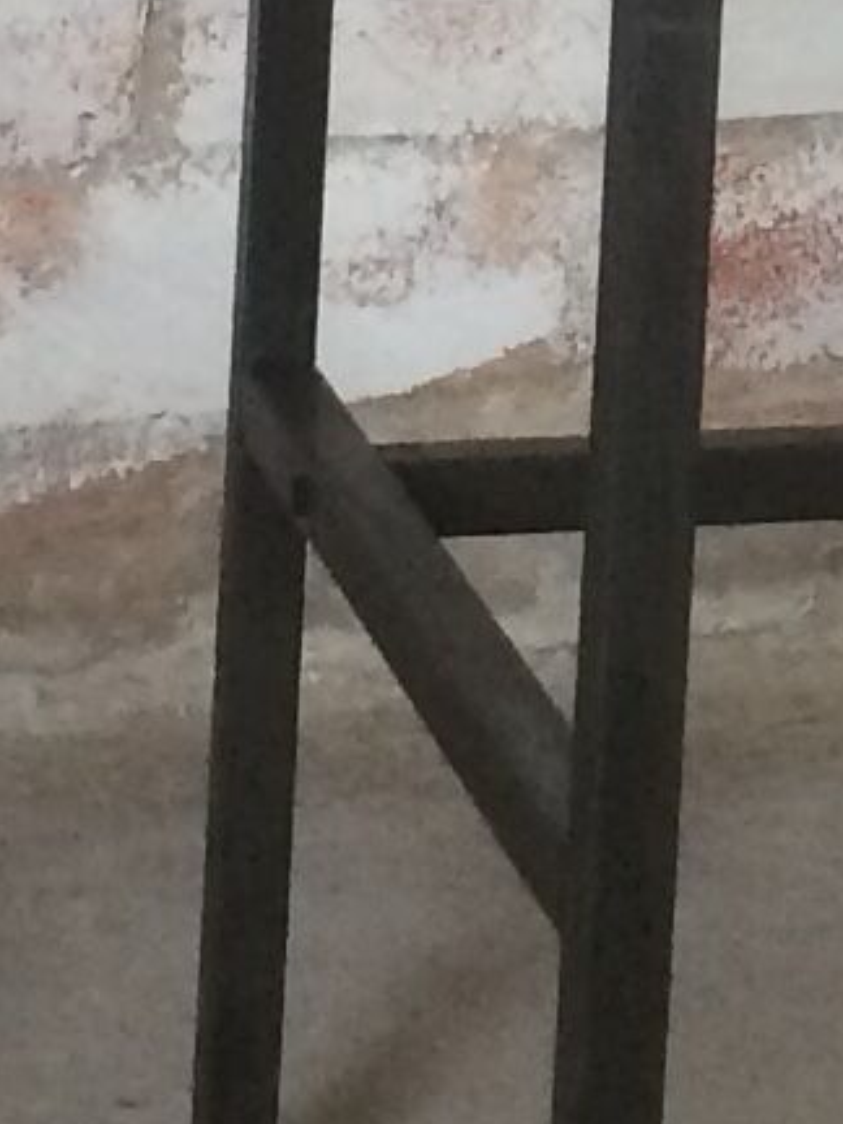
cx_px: 1223
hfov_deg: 6.7
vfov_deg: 8.5
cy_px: -1278
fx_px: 7111
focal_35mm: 219
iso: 125
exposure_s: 1/30
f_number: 2.2
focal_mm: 4.15
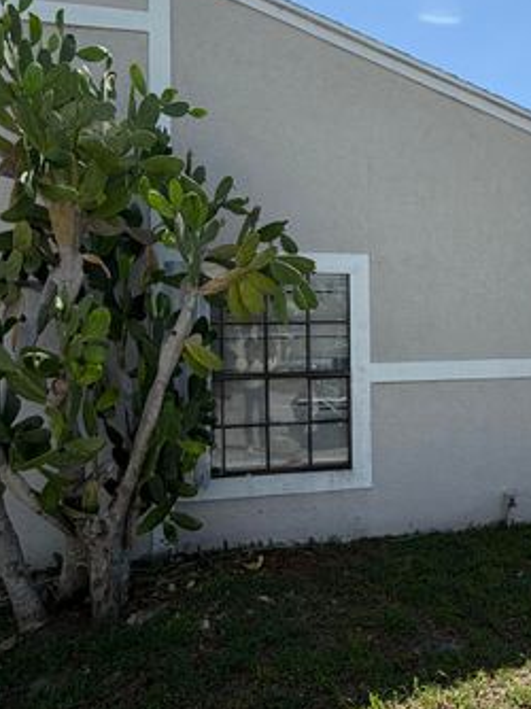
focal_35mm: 28
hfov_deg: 47.6
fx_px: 573
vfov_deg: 63.5
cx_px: 406
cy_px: 341
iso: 20
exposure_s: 1/770
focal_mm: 2.22
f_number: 2.2
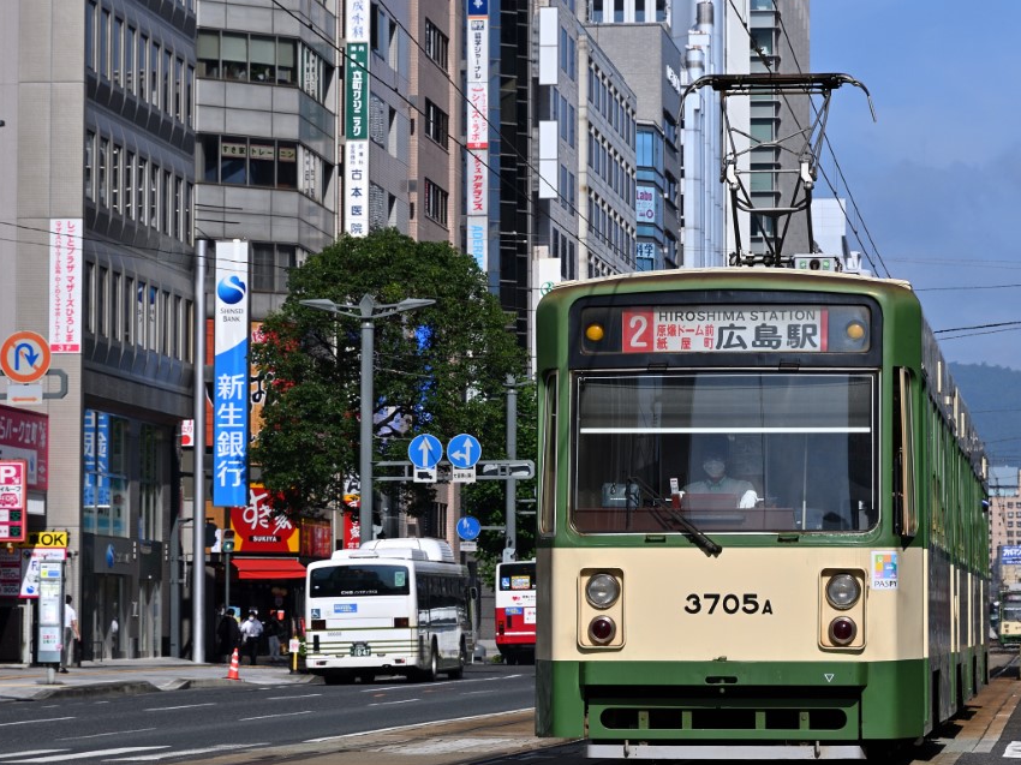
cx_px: 637
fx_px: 4324
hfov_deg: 13.5
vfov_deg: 10.1
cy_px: 355
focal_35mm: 147
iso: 100
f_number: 8
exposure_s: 1/800
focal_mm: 75
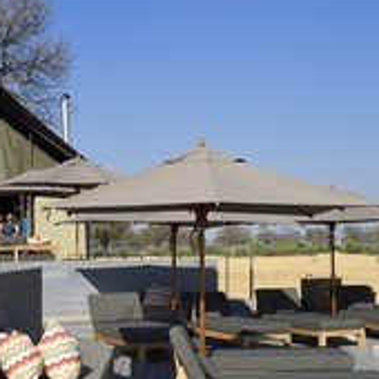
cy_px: 283
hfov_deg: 25.7
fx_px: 830
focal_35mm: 67
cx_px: 156
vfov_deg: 25.4
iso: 200
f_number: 13
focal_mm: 32
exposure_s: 1/250
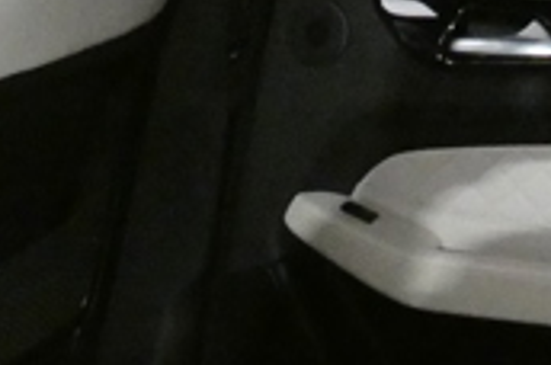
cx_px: 74
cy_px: 586
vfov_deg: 13.1
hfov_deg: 20.7
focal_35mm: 97
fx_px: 1482
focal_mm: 3.6
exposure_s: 1/50
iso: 1600
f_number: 2.8
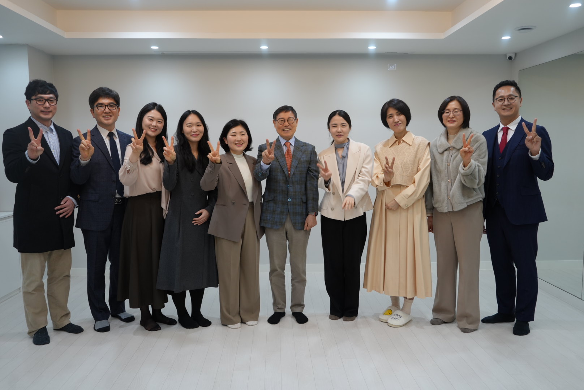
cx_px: 292
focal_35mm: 32
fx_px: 519
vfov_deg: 41.2
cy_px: 195
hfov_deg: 58.7
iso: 800
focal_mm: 32
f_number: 4.5
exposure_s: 1/160
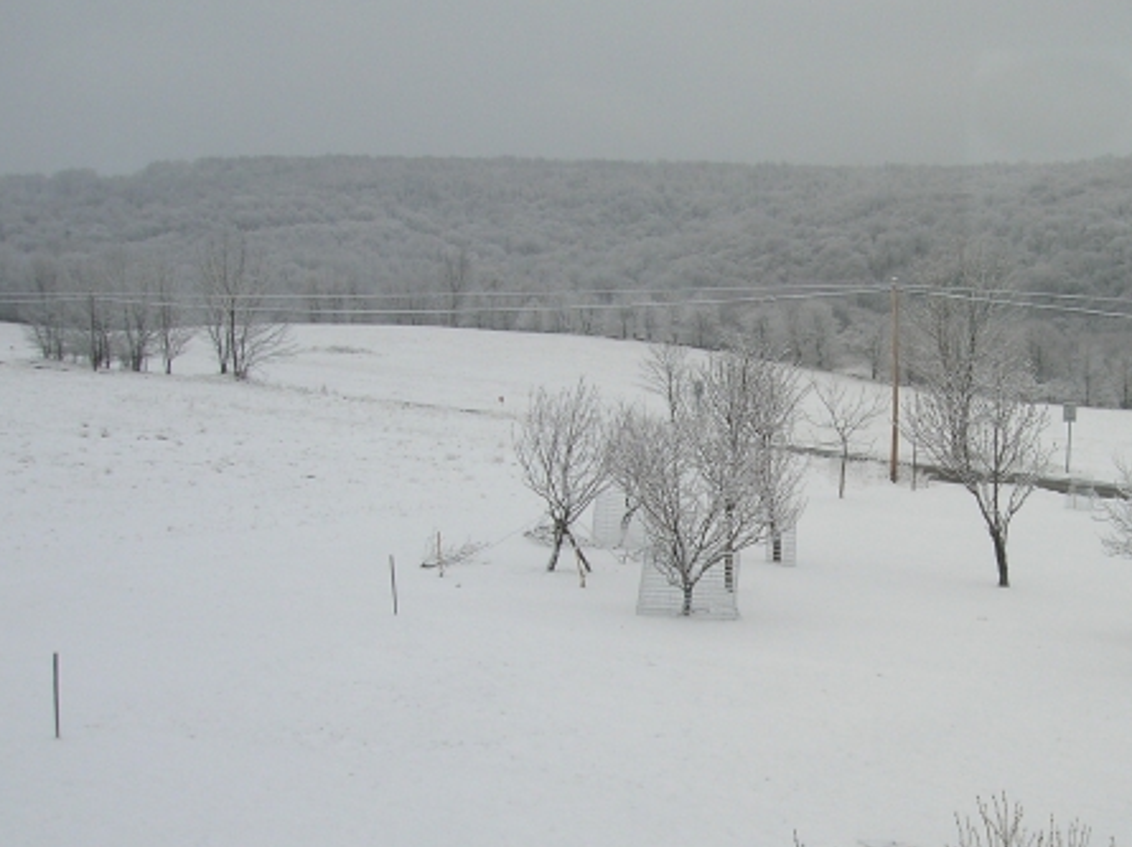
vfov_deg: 27.9
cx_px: 845
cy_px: 547
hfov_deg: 36.0
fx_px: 1699
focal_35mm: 52
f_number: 4.9
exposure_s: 1/118
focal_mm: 5.7
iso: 50
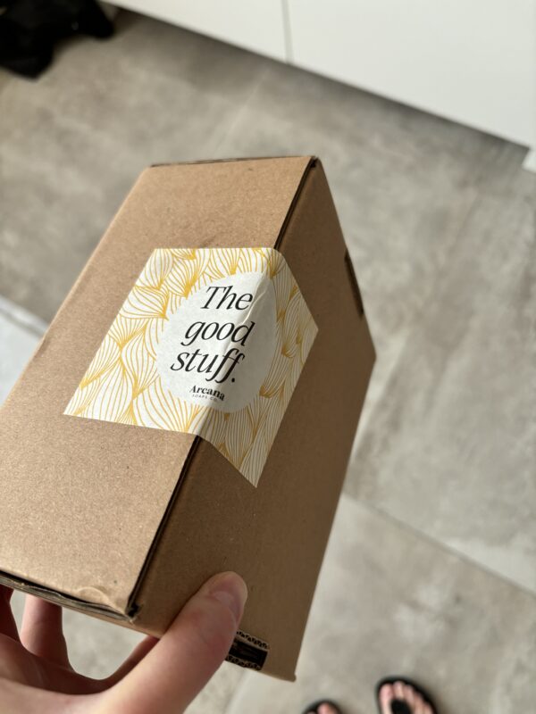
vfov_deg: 67.3
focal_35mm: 26
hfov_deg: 53.1
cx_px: 268
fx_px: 537
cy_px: 357
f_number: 1.6
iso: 100
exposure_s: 1/121
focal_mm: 5.96
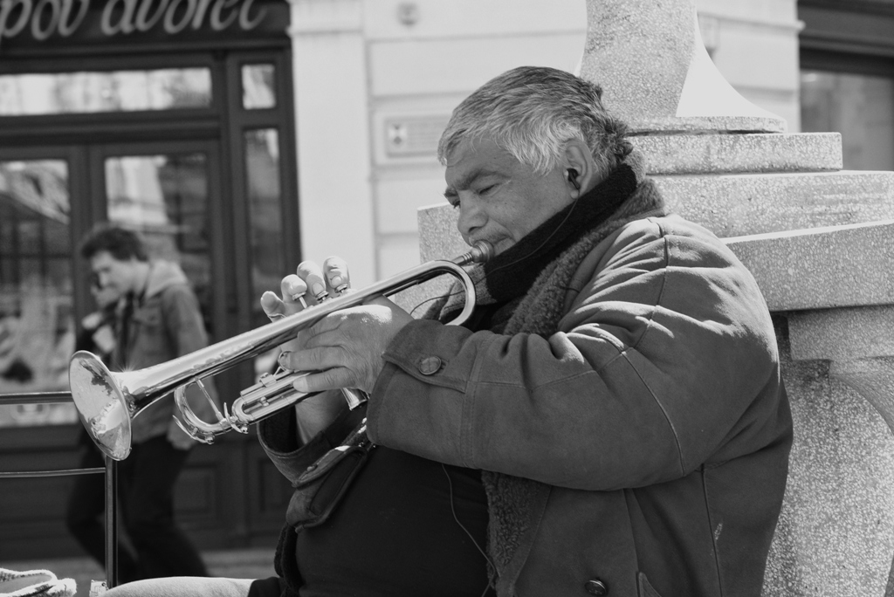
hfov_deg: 13.7
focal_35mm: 150
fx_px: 3727
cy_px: 298
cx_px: 447
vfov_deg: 9.2
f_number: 16
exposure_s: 1/125
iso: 720
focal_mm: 150
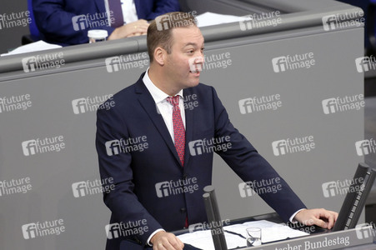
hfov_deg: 5.4
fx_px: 3966
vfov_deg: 3.6
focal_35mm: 380
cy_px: 125
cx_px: 188
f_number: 5.6
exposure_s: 1/250
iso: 8000
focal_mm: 380
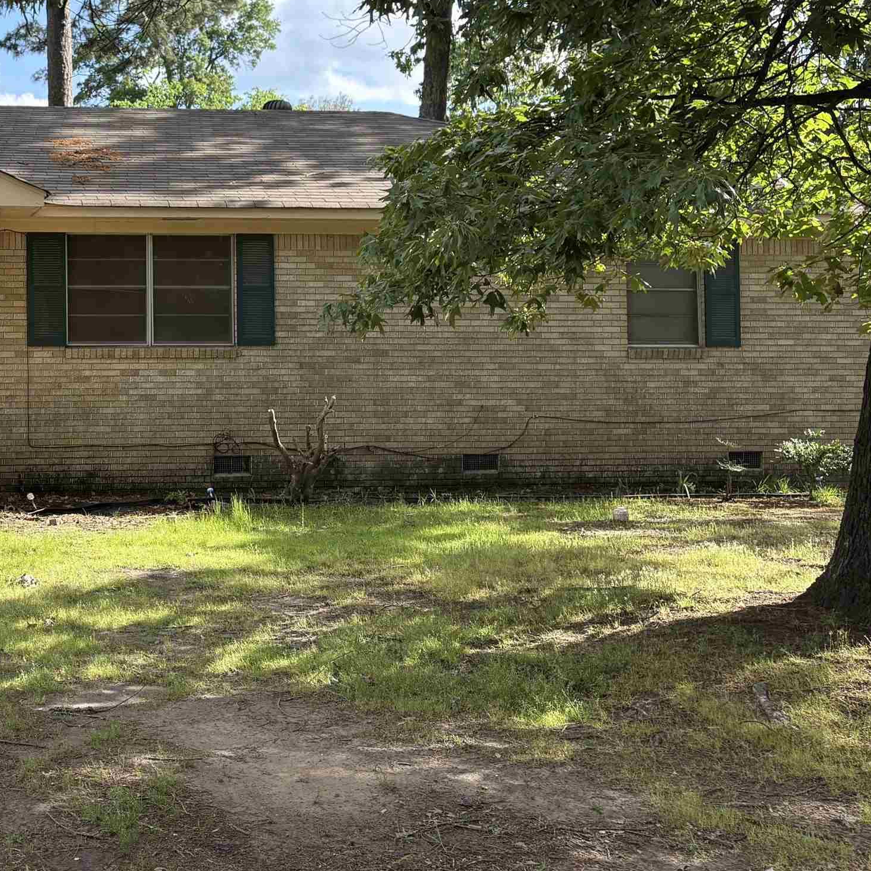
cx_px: 63
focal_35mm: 48
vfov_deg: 34.9
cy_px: 265
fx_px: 1366
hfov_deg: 33.2
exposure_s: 1/973
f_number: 1.6
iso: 64
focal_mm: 5.96
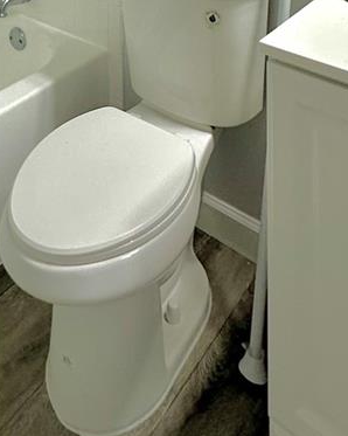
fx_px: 567
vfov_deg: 28.1
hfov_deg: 33.0
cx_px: 63
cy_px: -216
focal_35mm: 44
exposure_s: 1/120
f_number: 2.2
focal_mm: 2.22
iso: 160
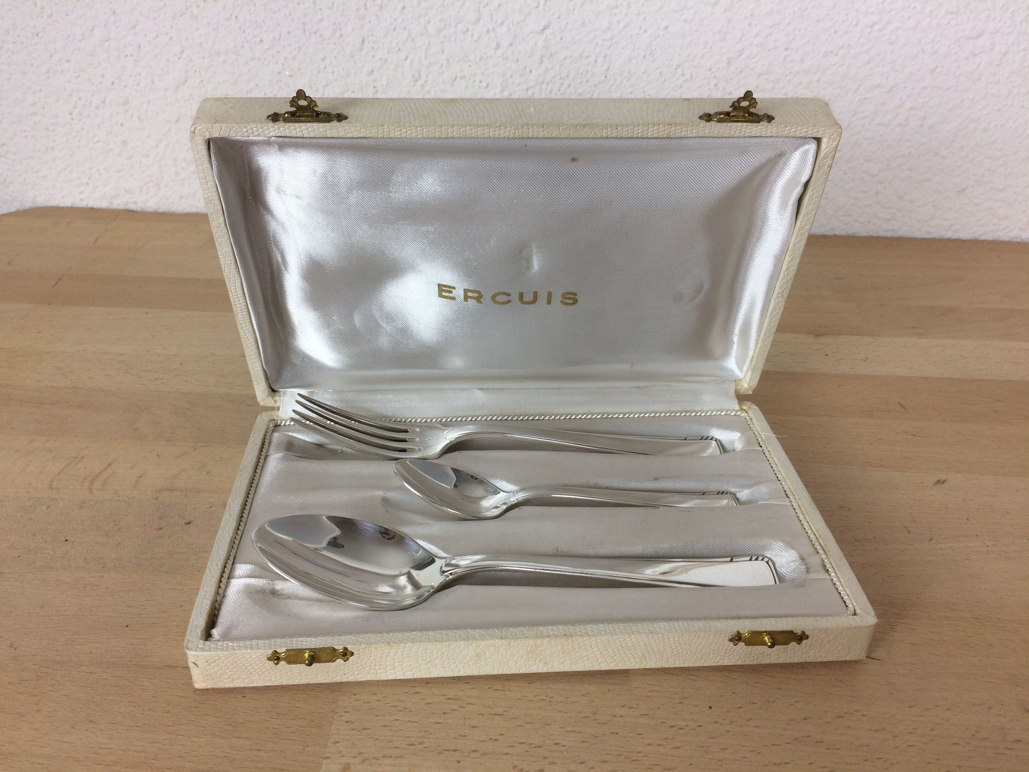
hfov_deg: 61.7
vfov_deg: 48.2
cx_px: 514
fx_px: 862
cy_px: 386
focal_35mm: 29
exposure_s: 1/50
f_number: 2.2
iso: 32
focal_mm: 4.15
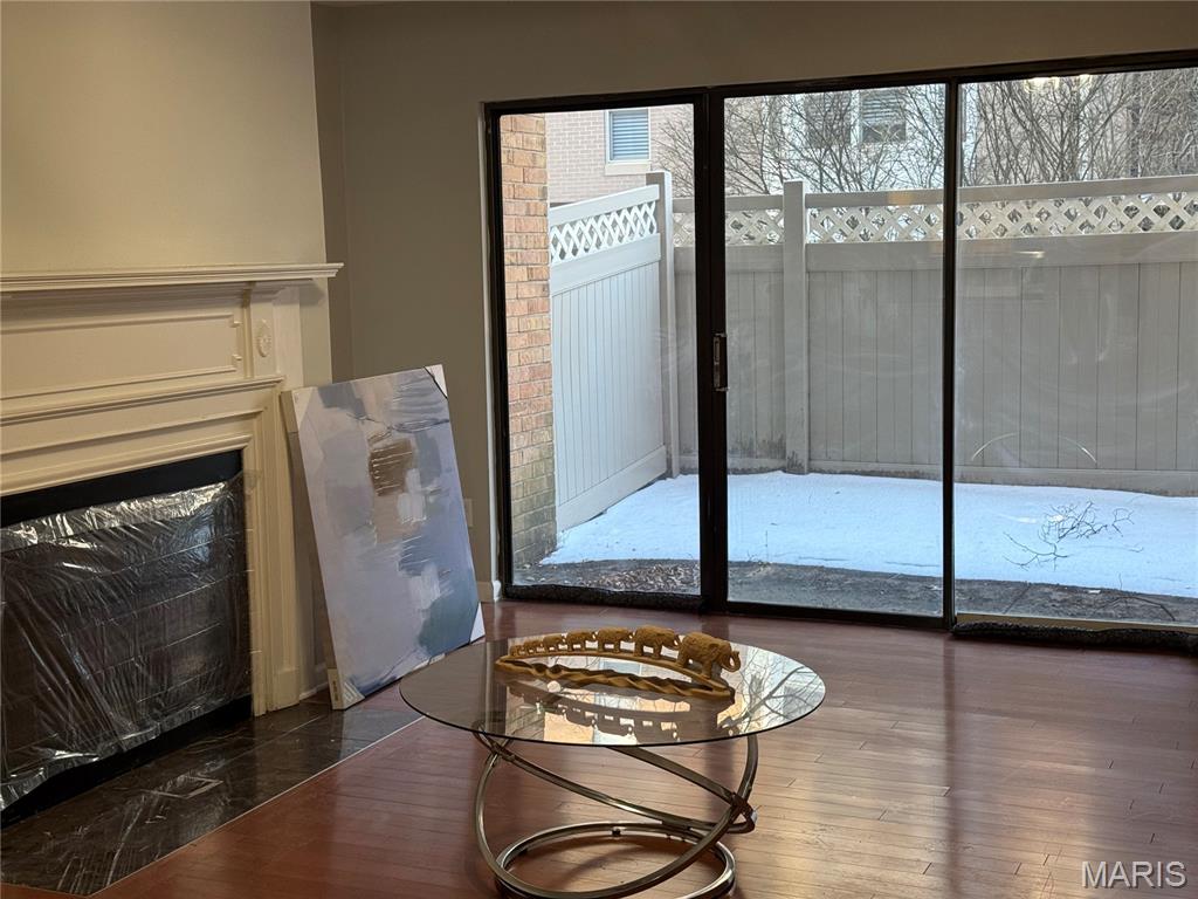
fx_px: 1661
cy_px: 450
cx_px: 599
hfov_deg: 39.7
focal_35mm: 48
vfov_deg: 30.3
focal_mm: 6.76
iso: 80
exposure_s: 1/60
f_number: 1.78
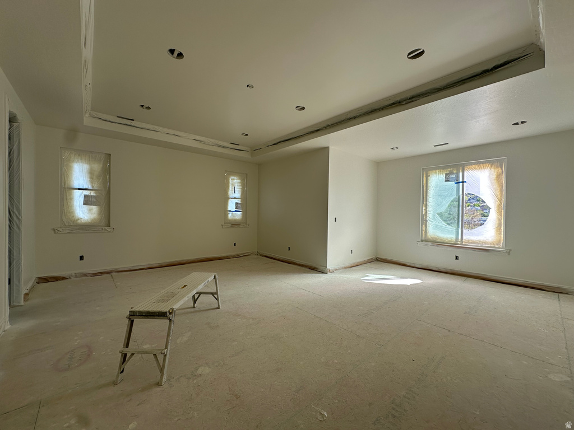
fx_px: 232
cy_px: 215
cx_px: 287
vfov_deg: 85.7
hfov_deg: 102.1
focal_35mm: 14
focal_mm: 2.22
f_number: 2.2
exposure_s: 1/229
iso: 40
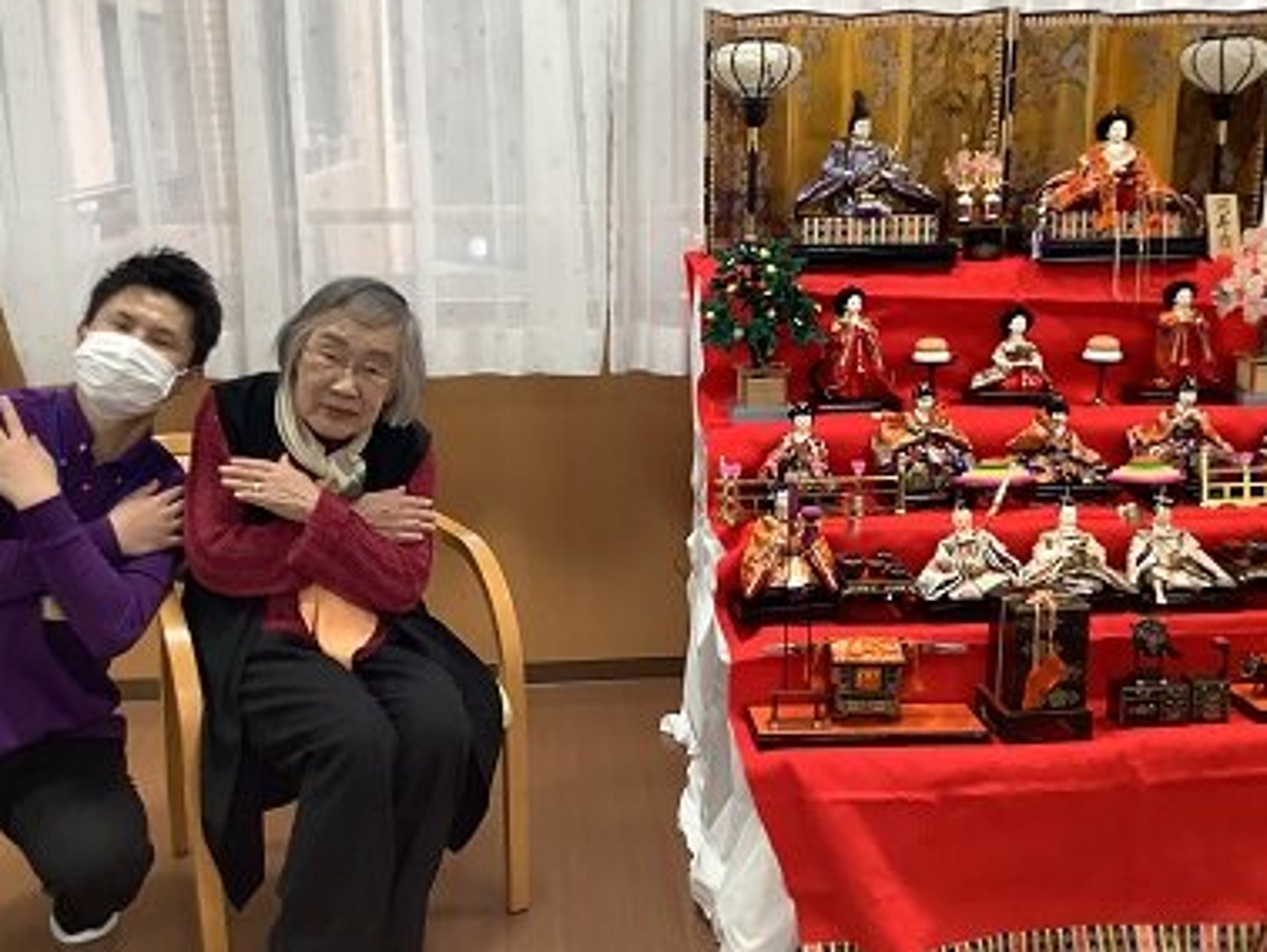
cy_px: 535
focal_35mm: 41
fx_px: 1502
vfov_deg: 35.1
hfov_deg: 45.7
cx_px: 674
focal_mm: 3.3
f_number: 2.4
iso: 80
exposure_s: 1/50
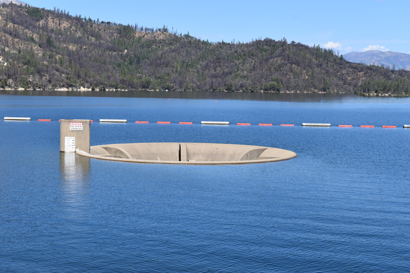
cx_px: 205
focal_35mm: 63
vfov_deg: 21.6
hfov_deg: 31.9
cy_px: 136
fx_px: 717
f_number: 9
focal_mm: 42
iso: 100
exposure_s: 1/320
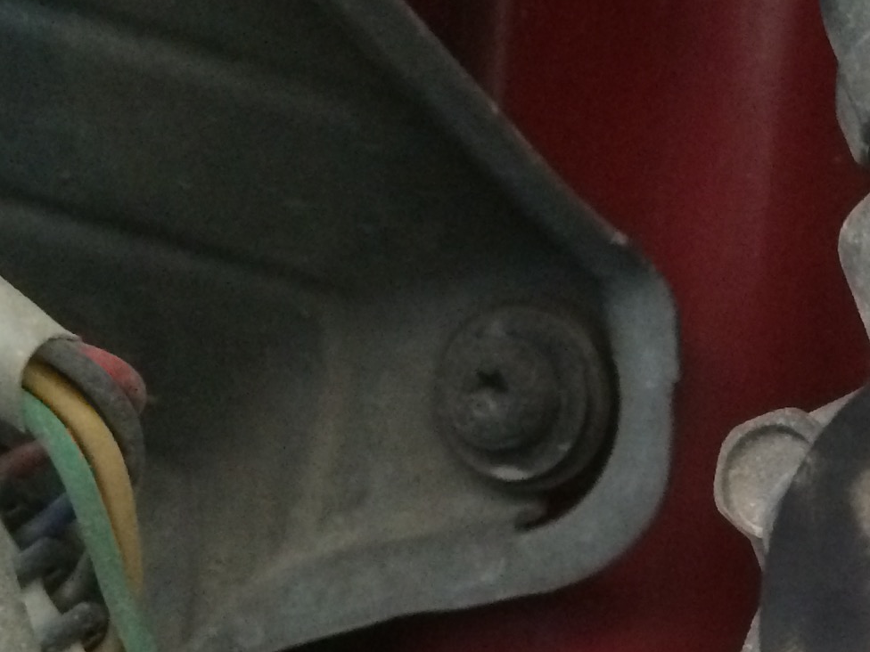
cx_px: 1070
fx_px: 2438
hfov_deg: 19.0
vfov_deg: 14.9
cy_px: 717
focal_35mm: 97
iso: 320
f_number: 2.2
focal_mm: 4.15
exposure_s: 1/30
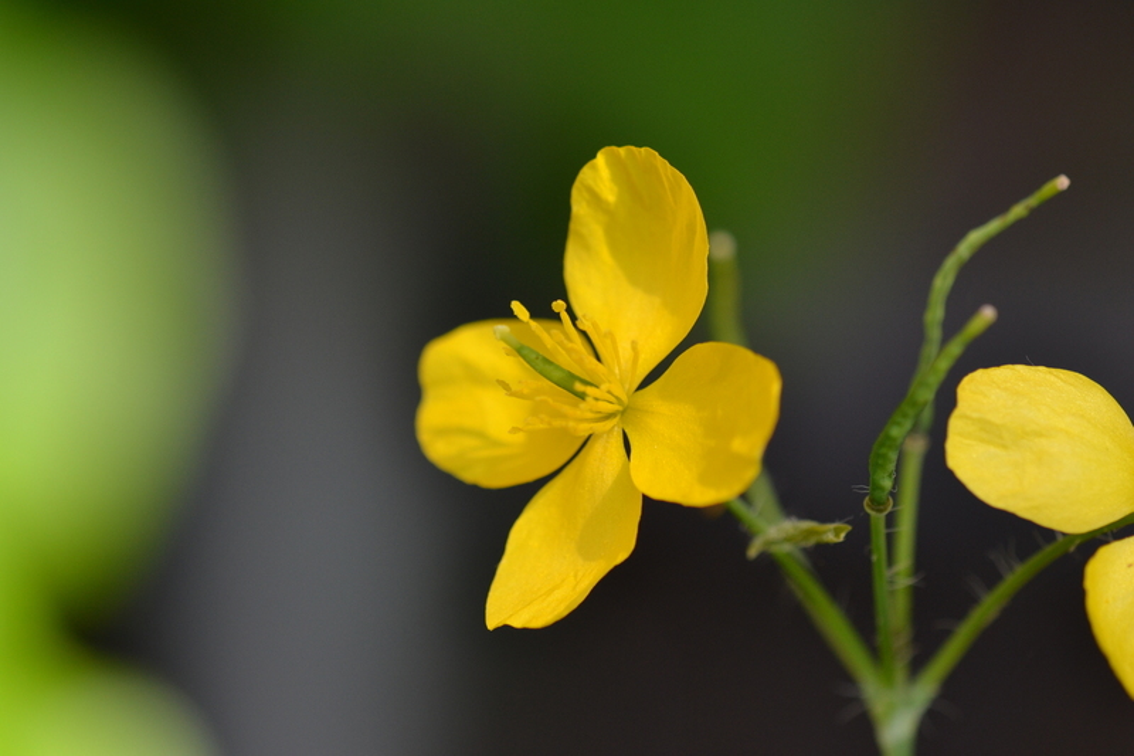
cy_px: 378
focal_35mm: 128
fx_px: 4015
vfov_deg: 10.7
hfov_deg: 16.1
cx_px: 567
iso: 400
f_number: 5.6
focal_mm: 85
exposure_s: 1/250
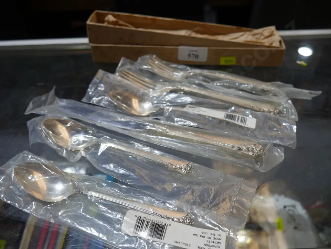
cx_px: 166
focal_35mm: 30
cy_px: 124
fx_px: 287
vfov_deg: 46.8
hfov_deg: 59.9
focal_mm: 15
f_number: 4
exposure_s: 1/125
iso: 200
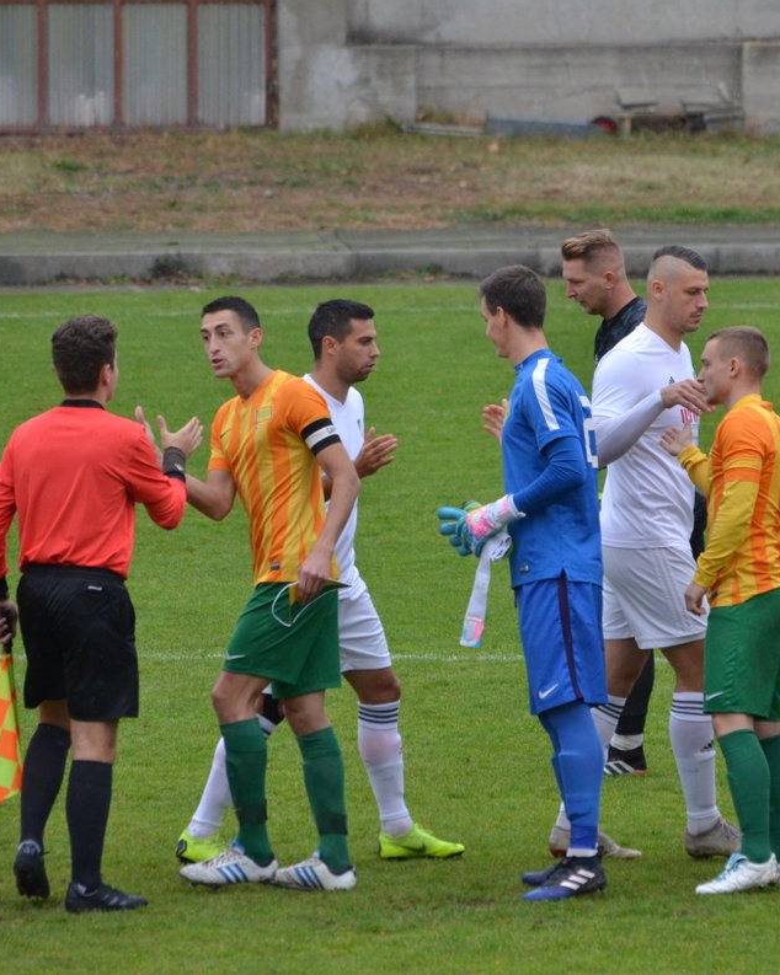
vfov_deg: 4.1
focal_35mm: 468
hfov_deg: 3.3
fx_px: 13510
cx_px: 682
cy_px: 488
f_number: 5.3
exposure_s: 1/1000
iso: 800
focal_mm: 220
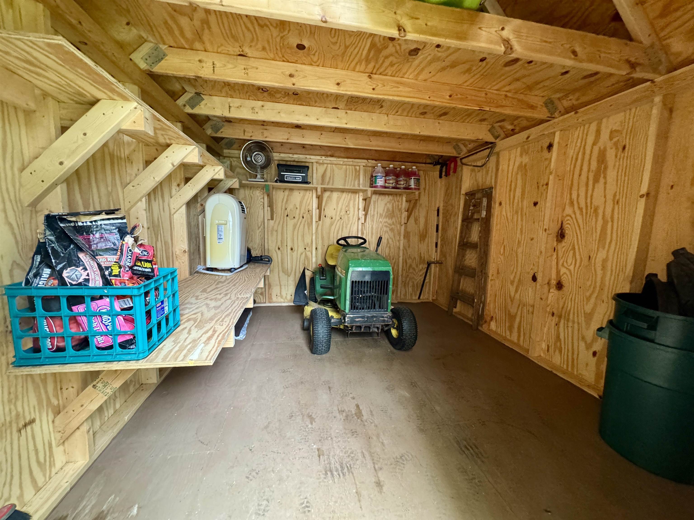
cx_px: 347
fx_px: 281
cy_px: 260
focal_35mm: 14
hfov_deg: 102.1
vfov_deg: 85.7
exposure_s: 1/60
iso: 640
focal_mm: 2.22
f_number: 2.2
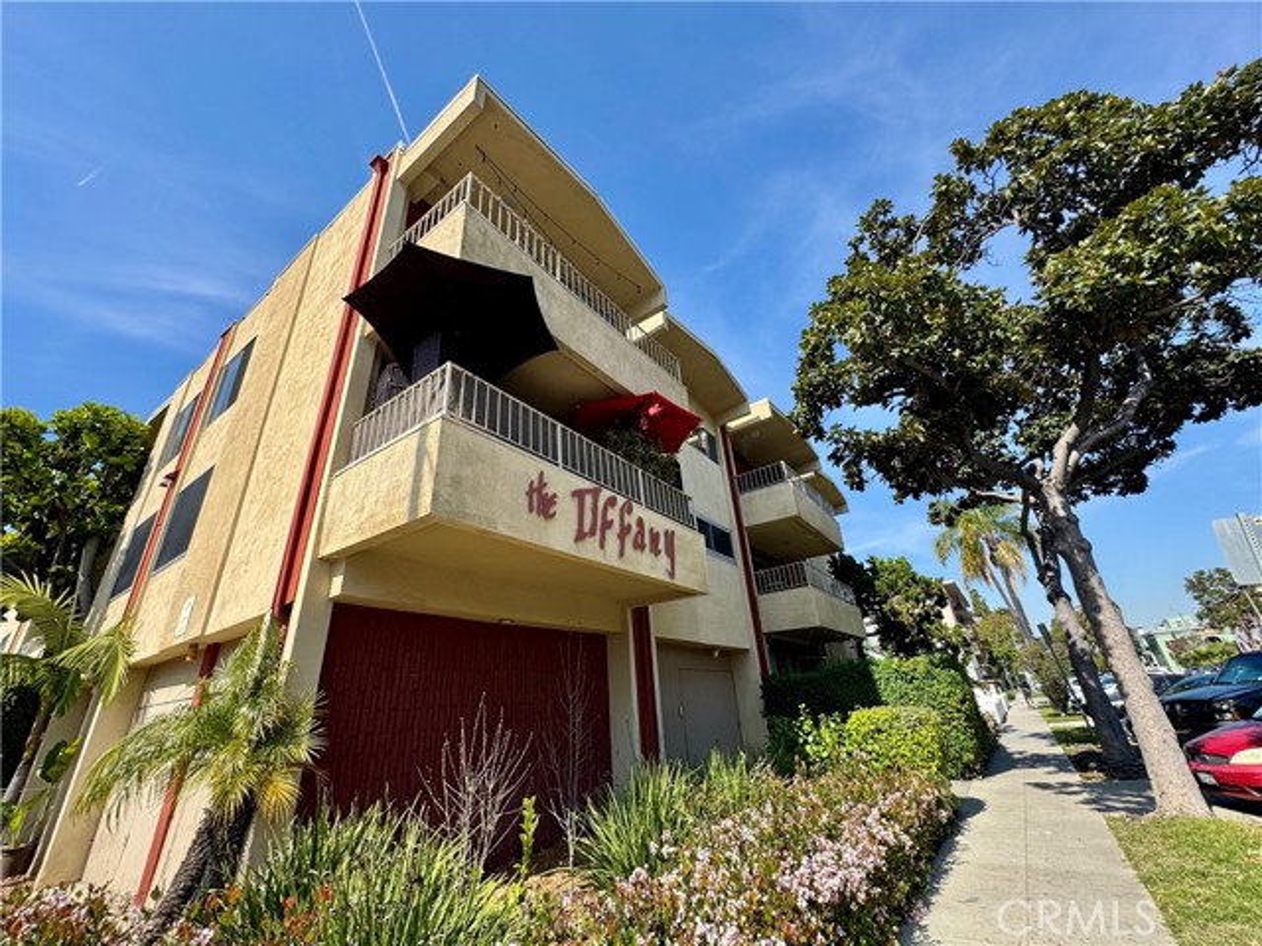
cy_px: 473
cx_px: 631
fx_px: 510
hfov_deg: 102.1
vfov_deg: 85.7
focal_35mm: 14
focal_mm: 2.22
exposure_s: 1/771
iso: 50
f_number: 2.2
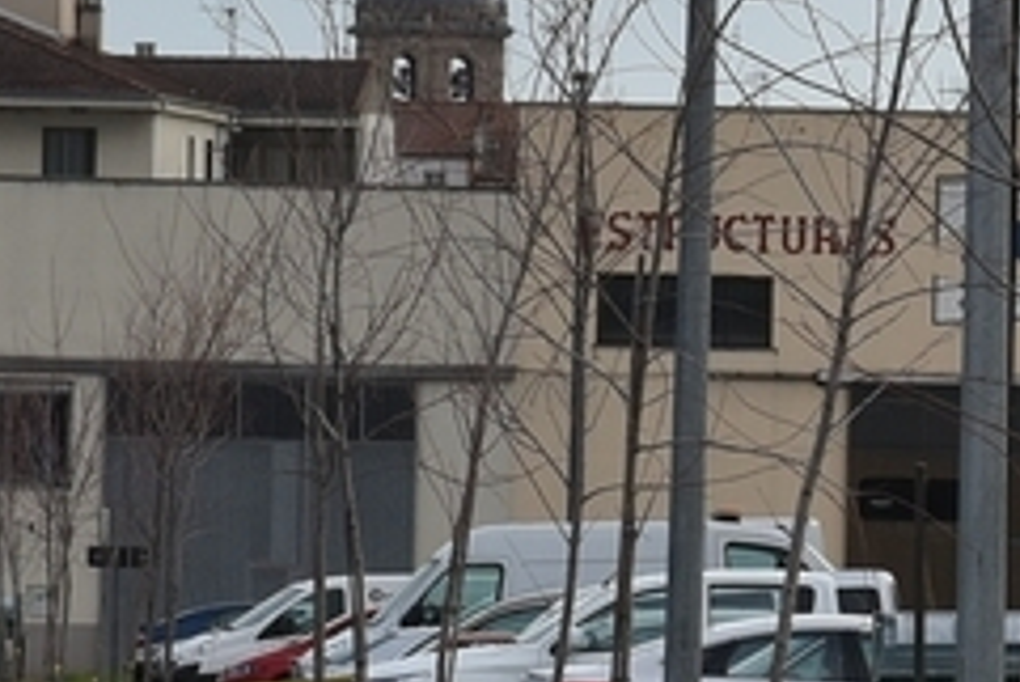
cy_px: 390
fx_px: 15861
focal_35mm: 559
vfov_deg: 2.5
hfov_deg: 3.7
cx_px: 1367
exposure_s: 1/250
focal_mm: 75
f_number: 8
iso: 250
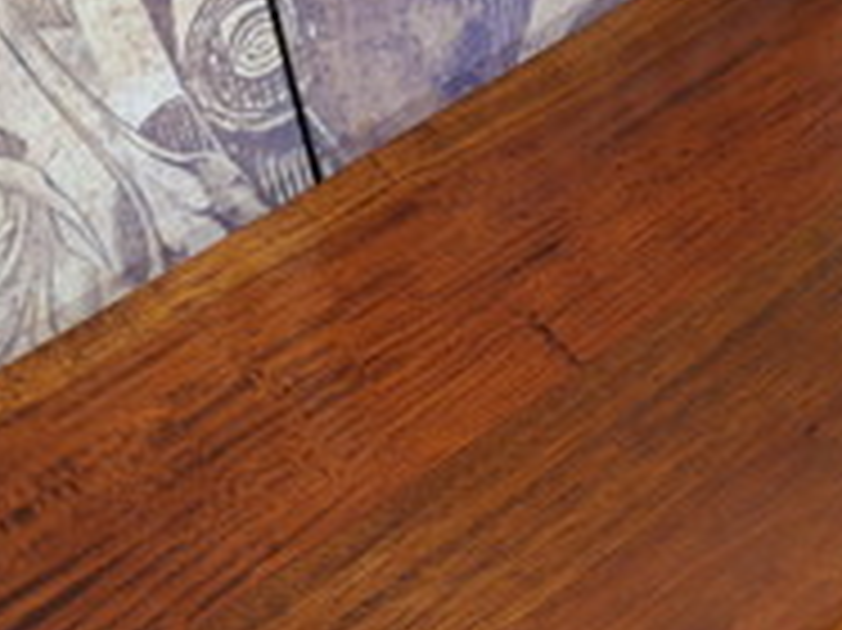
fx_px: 1677
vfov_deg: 21.0
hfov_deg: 27.4
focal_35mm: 69
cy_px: 518
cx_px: 725
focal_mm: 5.54
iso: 800
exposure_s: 1/25
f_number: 1.8
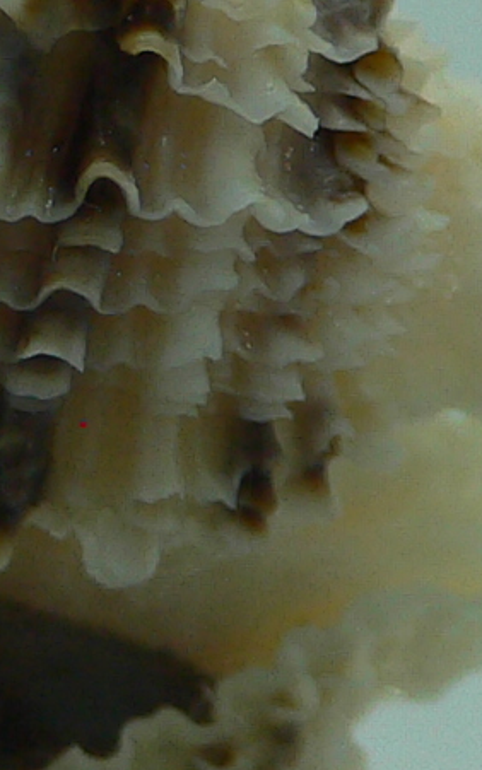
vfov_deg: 12.6
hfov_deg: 7.8
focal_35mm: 166
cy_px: 171
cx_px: -109
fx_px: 3488
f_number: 2.8
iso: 80
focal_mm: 4.6
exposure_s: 1/60
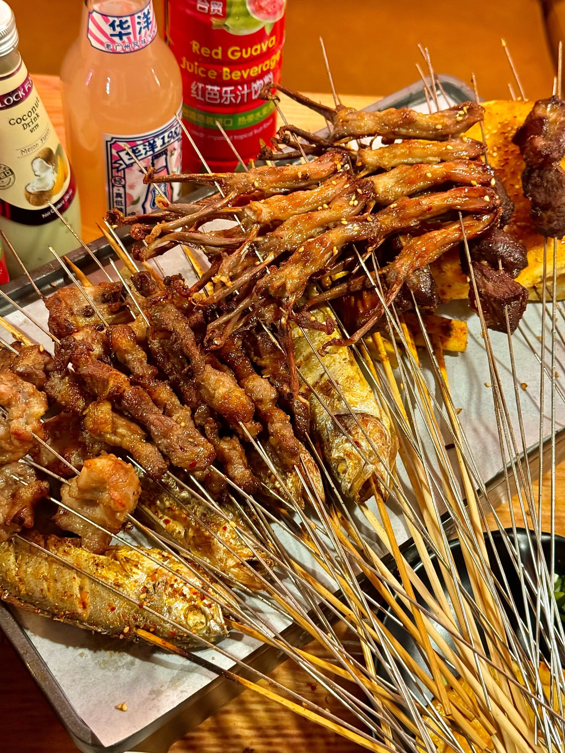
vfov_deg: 39.7
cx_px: 282
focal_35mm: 48
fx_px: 1044
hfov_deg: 30.3
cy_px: 376
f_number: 1.78
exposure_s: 1/33
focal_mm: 6.86
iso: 500
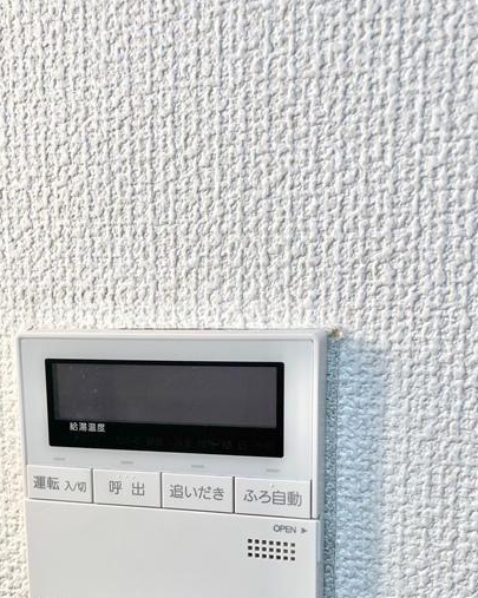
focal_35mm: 41
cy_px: 432
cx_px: 208
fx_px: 726
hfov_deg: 36.4
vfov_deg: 43.7
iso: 80
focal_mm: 3.99
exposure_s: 1/100
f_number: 1.8
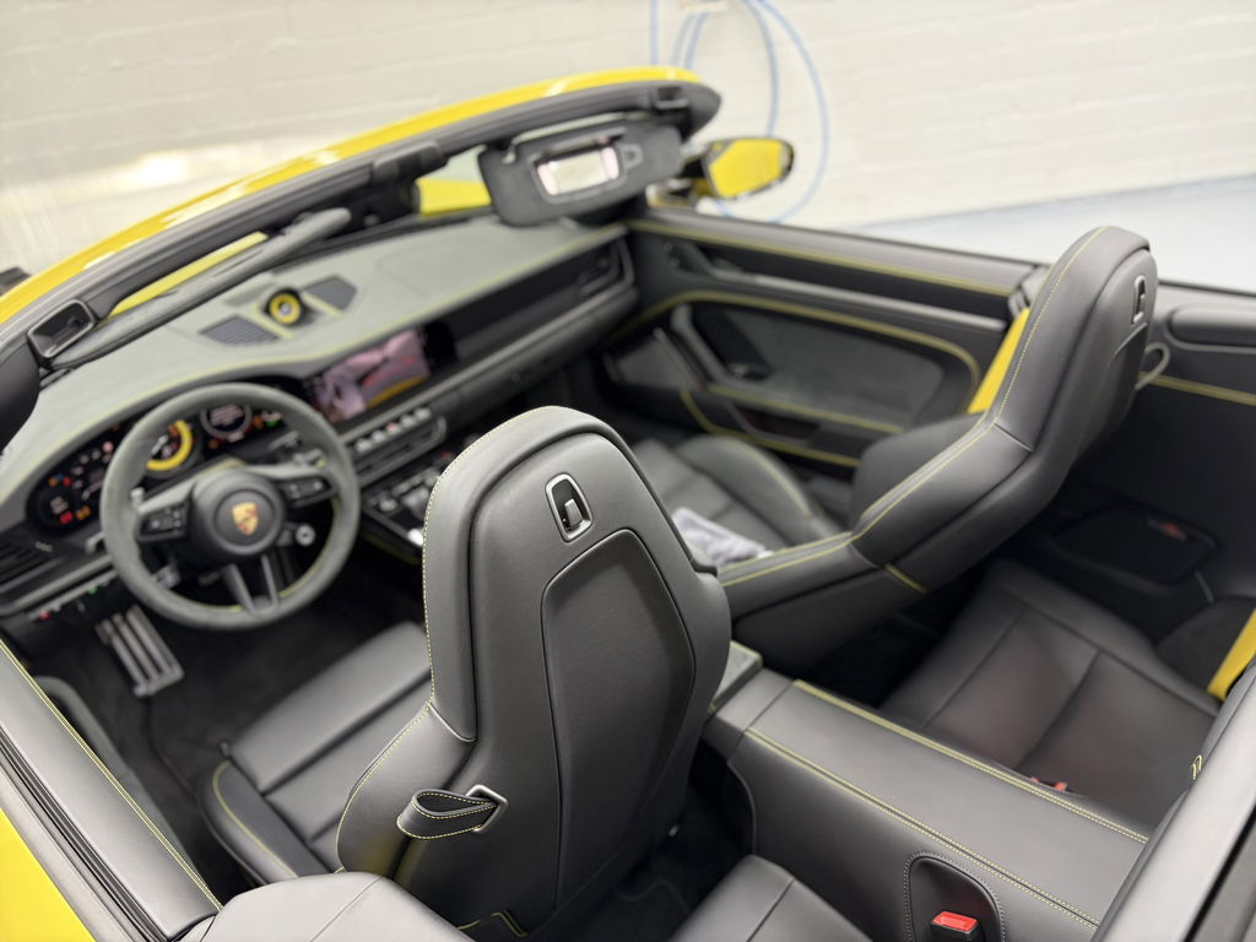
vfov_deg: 53.1
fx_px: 943
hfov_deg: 67.3
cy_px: 471
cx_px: 628
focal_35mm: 26
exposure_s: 1/50
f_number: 1.6
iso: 125
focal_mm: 5.96
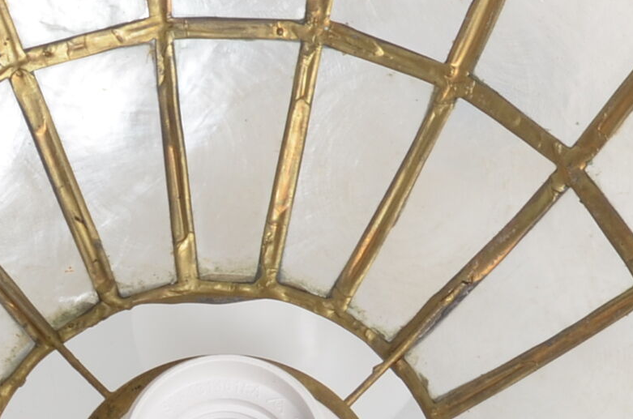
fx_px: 6228
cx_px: 26
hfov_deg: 5.8
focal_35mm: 355
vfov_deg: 3.9
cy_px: 231
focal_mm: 50
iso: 100
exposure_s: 1/125
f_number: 14
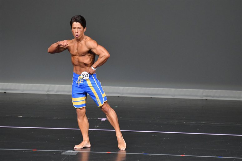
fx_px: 2520
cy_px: 80
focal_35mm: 375
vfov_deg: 3.7
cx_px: 121
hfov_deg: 5.5
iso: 5000
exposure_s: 1/400
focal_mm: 250
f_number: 5.6
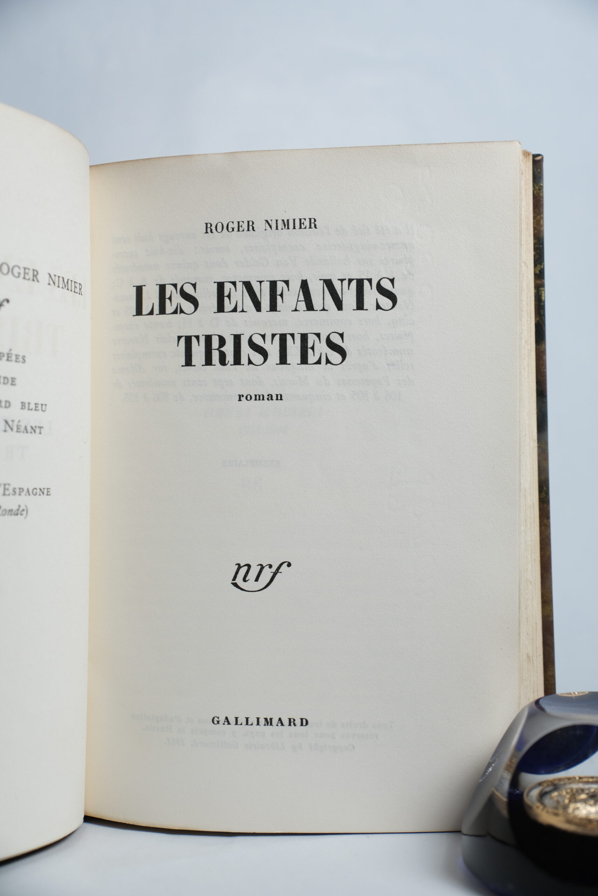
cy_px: 448
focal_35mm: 38
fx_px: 947
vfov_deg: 50.7
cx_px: 299
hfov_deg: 35.1
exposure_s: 1/100
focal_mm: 25.4
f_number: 4
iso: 400
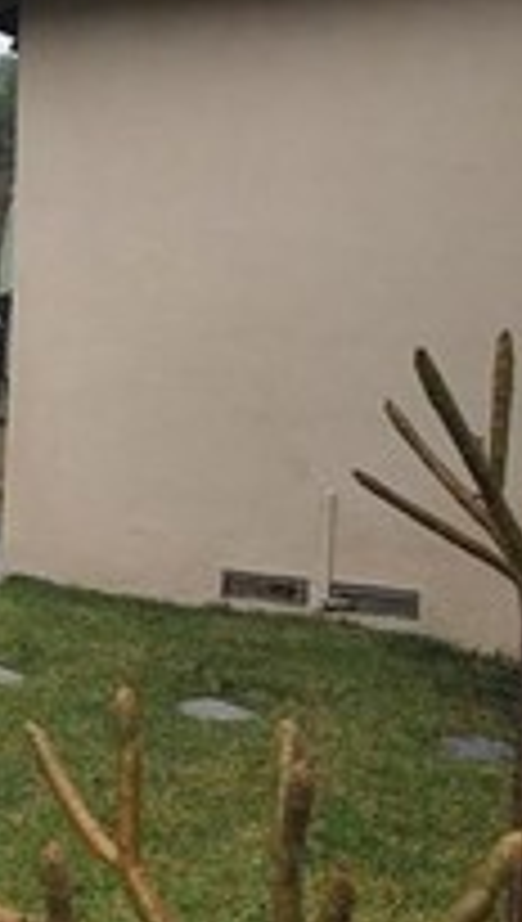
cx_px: -198
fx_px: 1200
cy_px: 382
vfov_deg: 41.9
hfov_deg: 21.6
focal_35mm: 49
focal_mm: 10
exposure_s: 1/125
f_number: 5.6
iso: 140
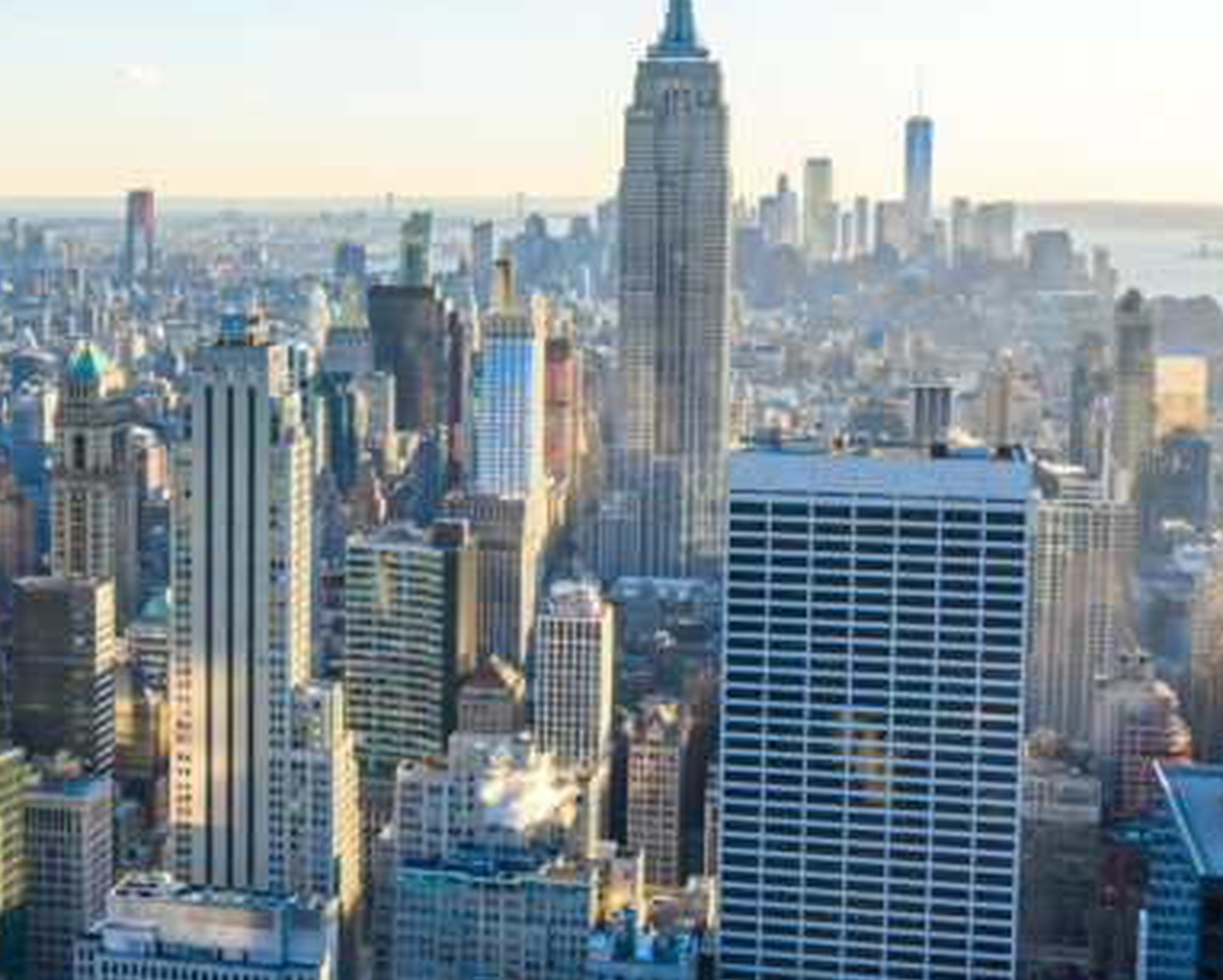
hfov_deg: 28.2
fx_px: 2390
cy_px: 399
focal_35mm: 66
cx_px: 269
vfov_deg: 23.1
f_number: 5.6
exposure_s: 1/500
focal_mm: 35
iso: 160
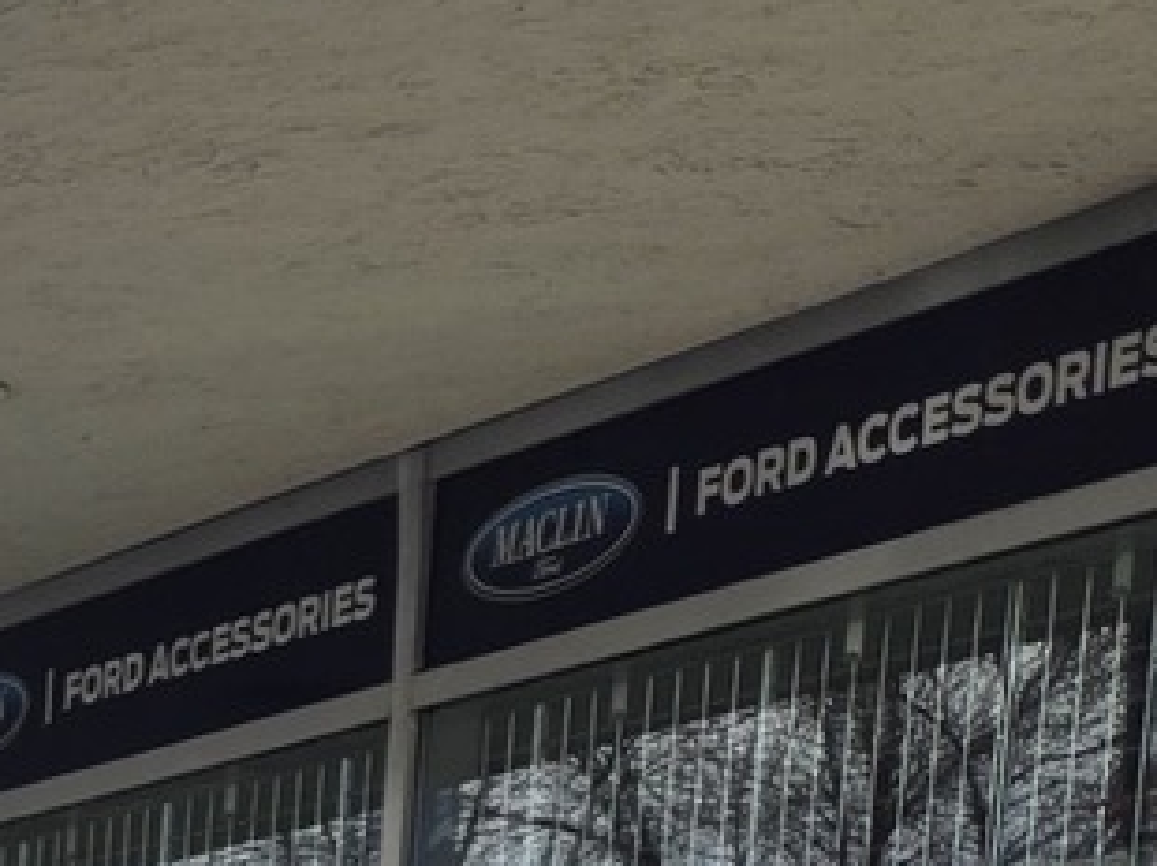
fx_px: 5076
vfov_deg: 8.8
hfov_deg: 10.0
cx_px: -2247
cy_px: 2072
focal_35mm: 152
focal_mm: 5.4
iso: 25
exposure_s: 1/1453
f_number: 1.8
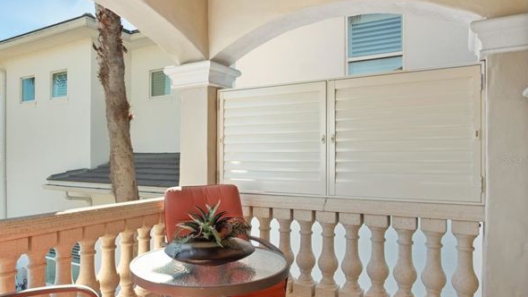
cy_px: 159
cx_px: 225
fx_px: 364
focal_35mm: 26
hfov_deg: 71.5
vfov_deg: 44.3
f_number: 11
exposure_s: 1/60
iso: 640
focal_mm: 10
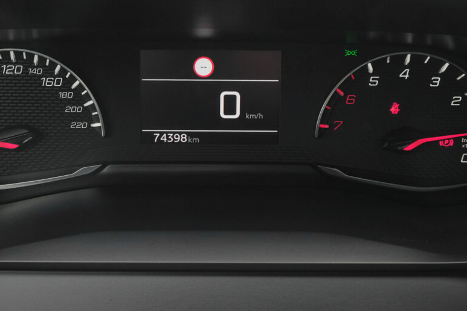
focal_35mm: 53
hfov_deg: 37.4
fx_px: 687
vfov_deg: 25.5
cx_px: 199
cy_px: 146
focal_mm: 26.4
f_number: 8
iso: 2000
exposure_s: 1/180
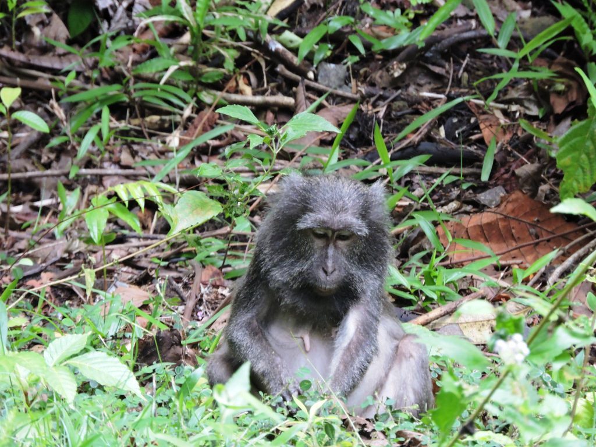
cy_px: 224
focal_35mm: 700
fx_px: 12052
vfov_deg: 2.1
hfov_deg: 2.8
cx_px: 298
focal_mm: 125.4
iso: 400
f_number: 5.6
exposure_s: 1/80
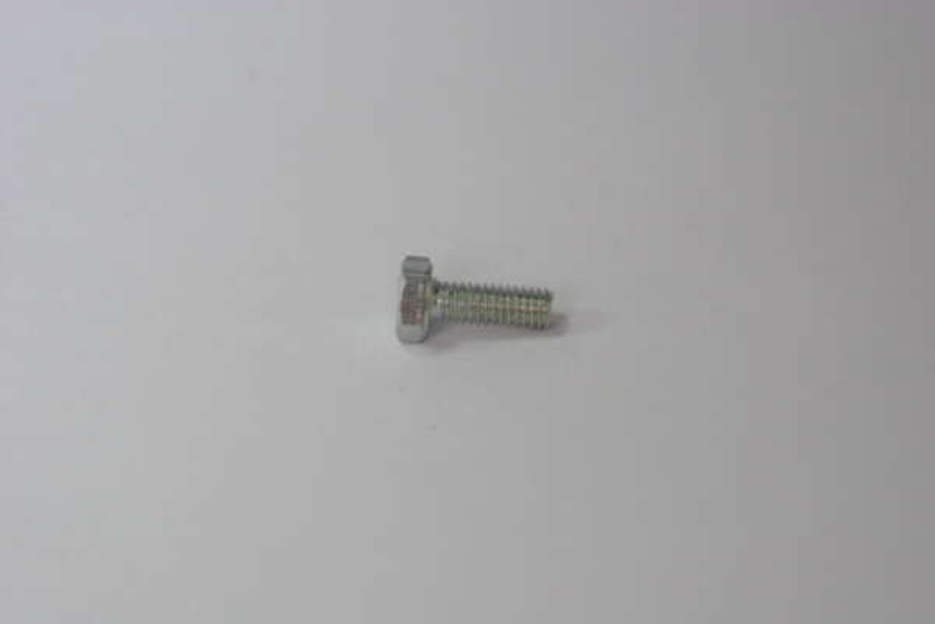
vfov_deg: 11.4
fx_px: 3116
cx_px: 468
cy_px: 312
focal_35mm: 120
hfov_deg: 17.1
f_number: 8
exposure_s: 1/20
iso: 800
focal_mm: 80
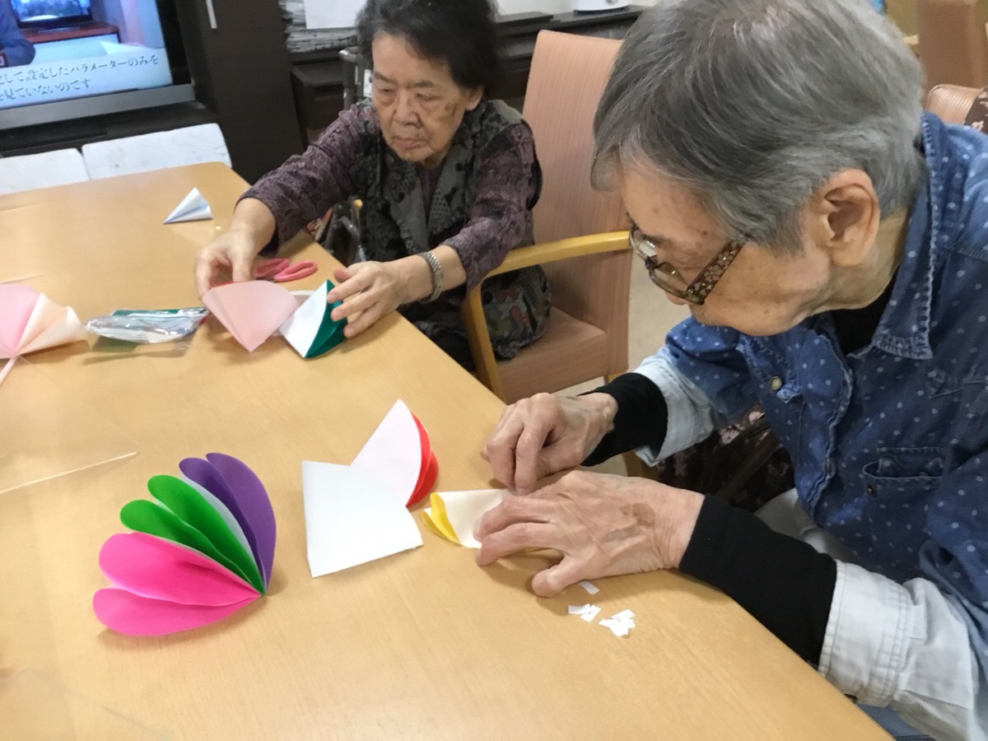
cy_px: 370
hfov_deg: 58.4
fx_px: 885
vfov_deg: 45.4
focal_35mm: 31
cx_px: 494
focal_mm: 3.3
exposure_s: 1/30
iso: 160
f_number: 2.4
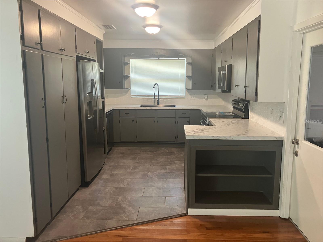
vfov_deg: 49.7
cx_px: 162
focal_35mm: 28
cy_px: 121
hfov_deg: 63.4
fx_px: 261
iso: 160
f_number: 1.8
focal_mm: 3.99
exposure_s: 1/60
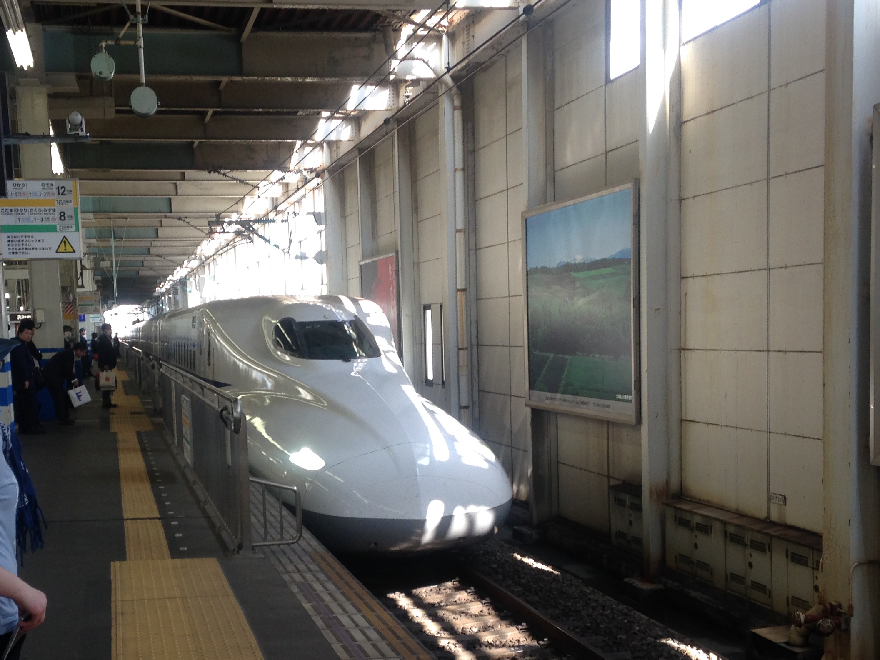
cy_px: 433
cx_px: 314
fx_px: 1297
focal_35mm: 51
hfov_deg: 37.2
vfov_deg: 28.4
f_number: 2.4
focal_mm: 4.12
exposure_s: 1/120
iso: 64
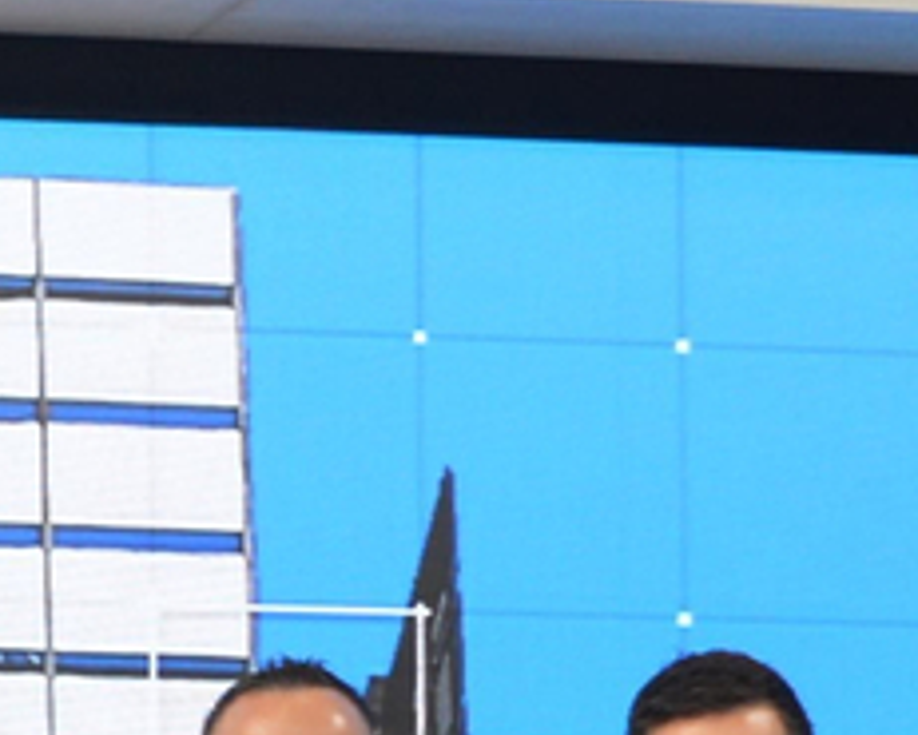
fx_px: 5551
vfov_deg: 7.4
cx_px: -735
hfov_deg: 9.0
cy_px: 1172
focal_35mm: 204
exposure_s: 1/60
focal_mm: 21
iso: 400
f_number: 4
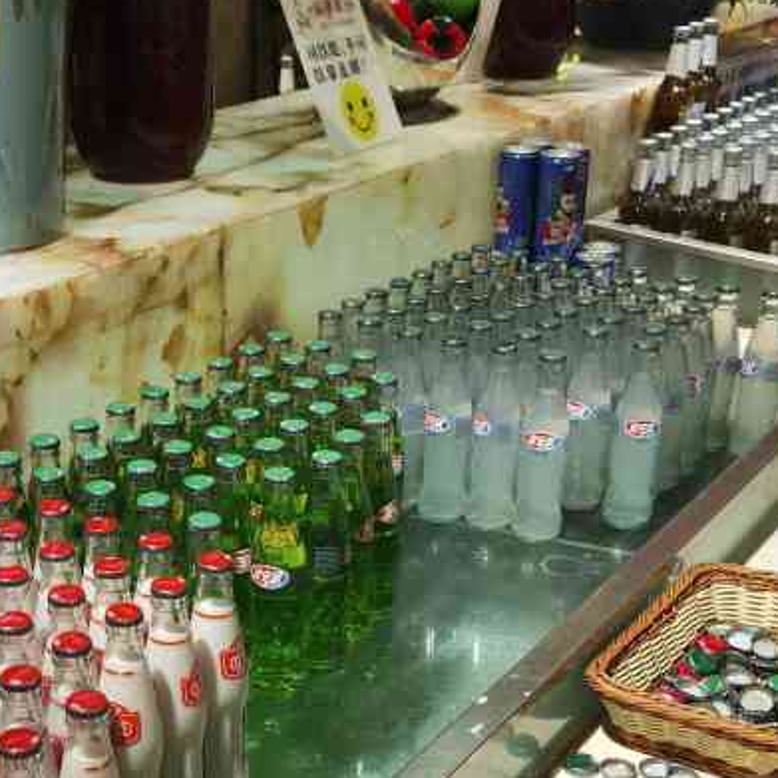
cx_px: 197
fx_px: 1449
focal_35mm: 57
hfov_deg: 29.6
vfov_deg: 29.8
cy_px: 536
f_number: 1.9
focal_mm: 6.71
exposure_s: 1/50
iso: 100
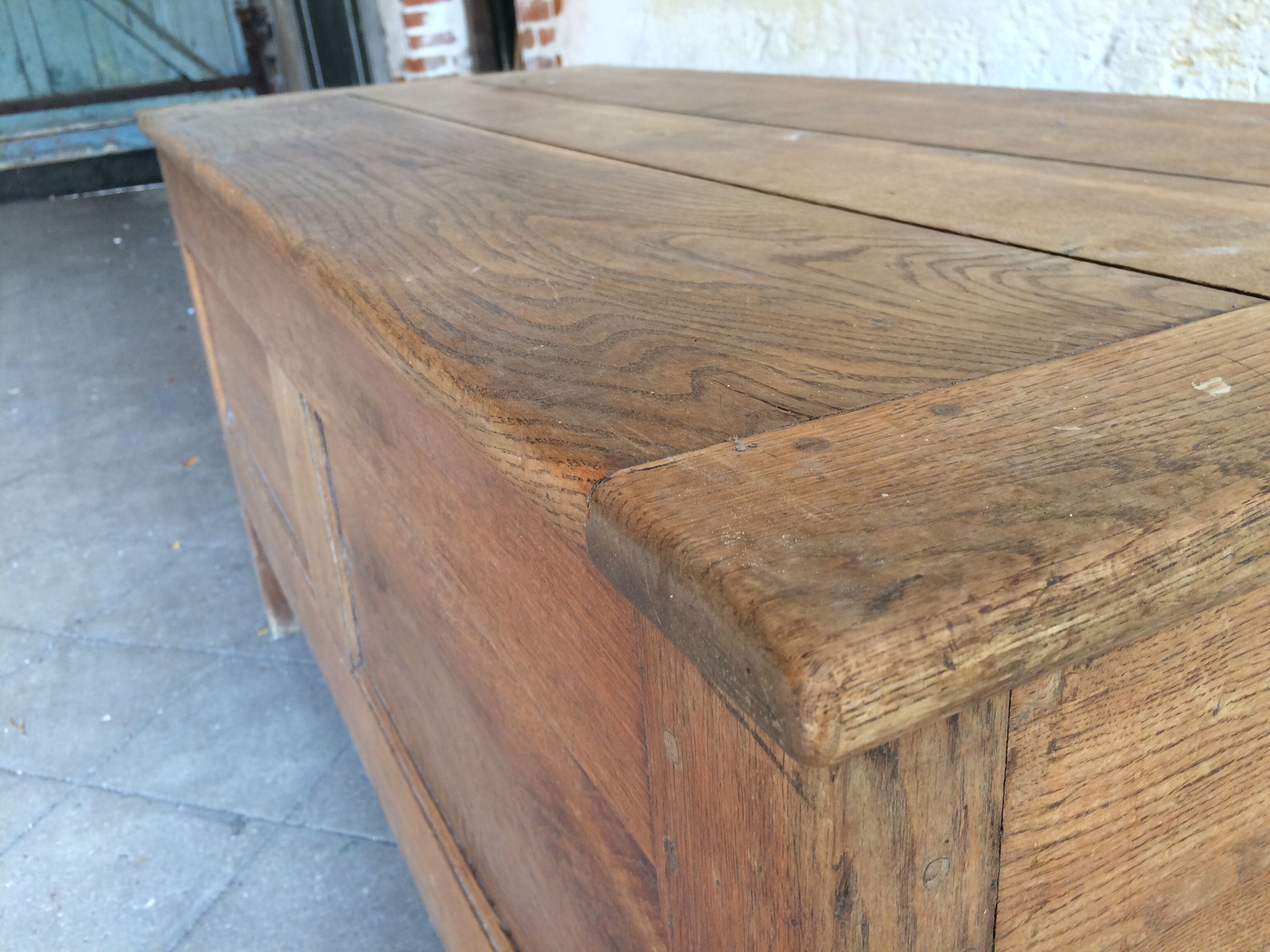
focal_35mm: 29
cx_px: 635
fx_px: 1064
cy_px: 476
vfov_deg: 48.2
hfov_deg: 61.7
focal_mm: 4.15
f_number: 2.2
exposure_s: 1/100
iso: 64
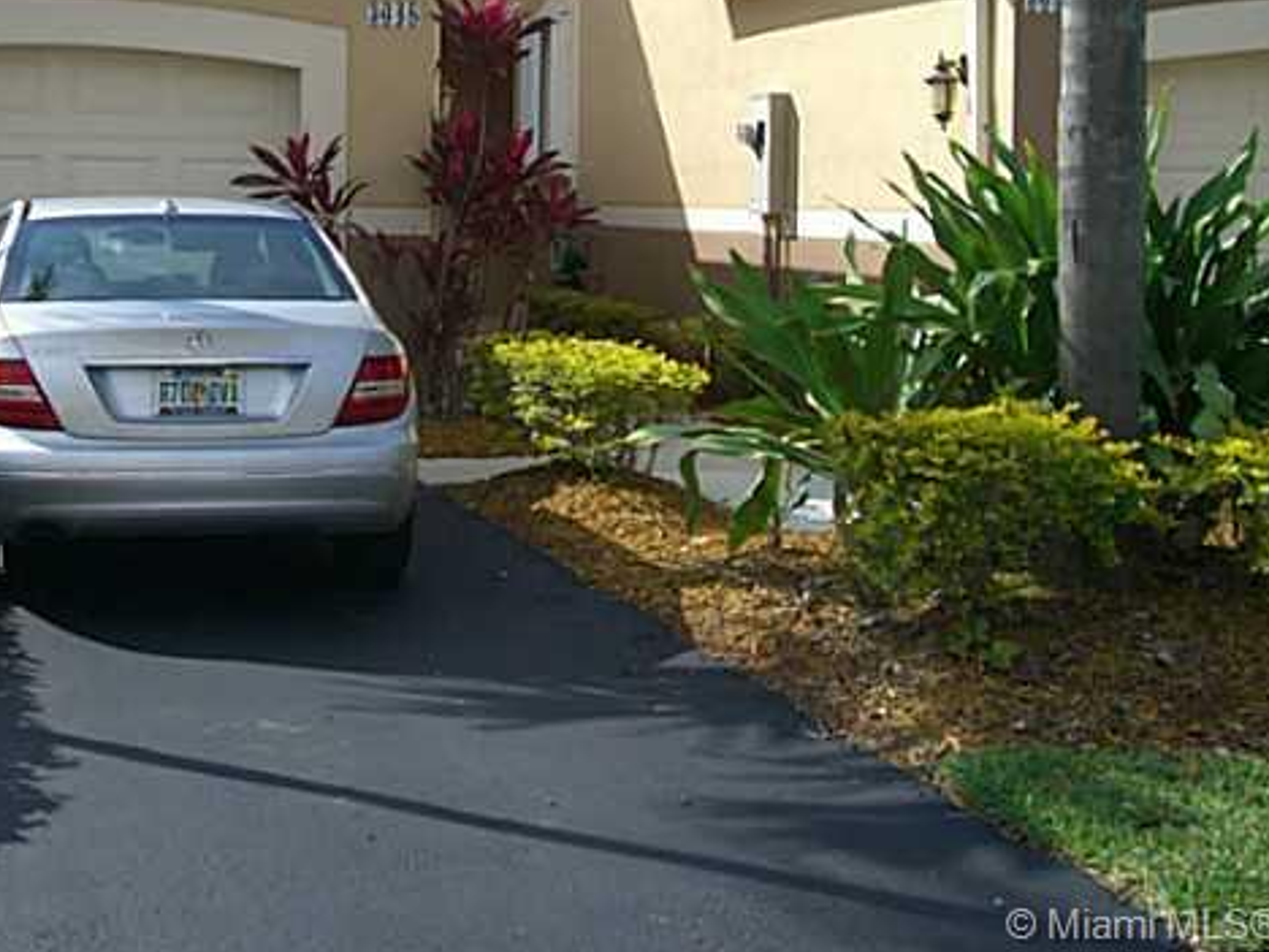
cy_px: 144
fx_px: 2383
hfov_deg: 29.5
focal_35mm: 65
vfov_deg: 22.2
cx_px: 377
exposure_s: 1/200
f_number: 5.6
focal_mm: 7.9
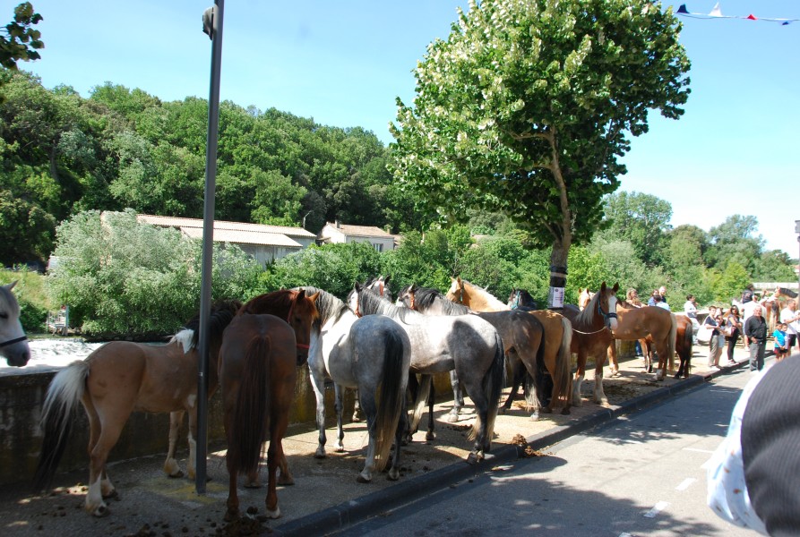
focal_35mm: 30
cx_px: 400
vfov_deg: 43.8
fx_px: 668
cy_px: 268
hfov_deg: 61.8
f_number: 9
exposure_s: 1/250
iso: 400
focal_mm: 20
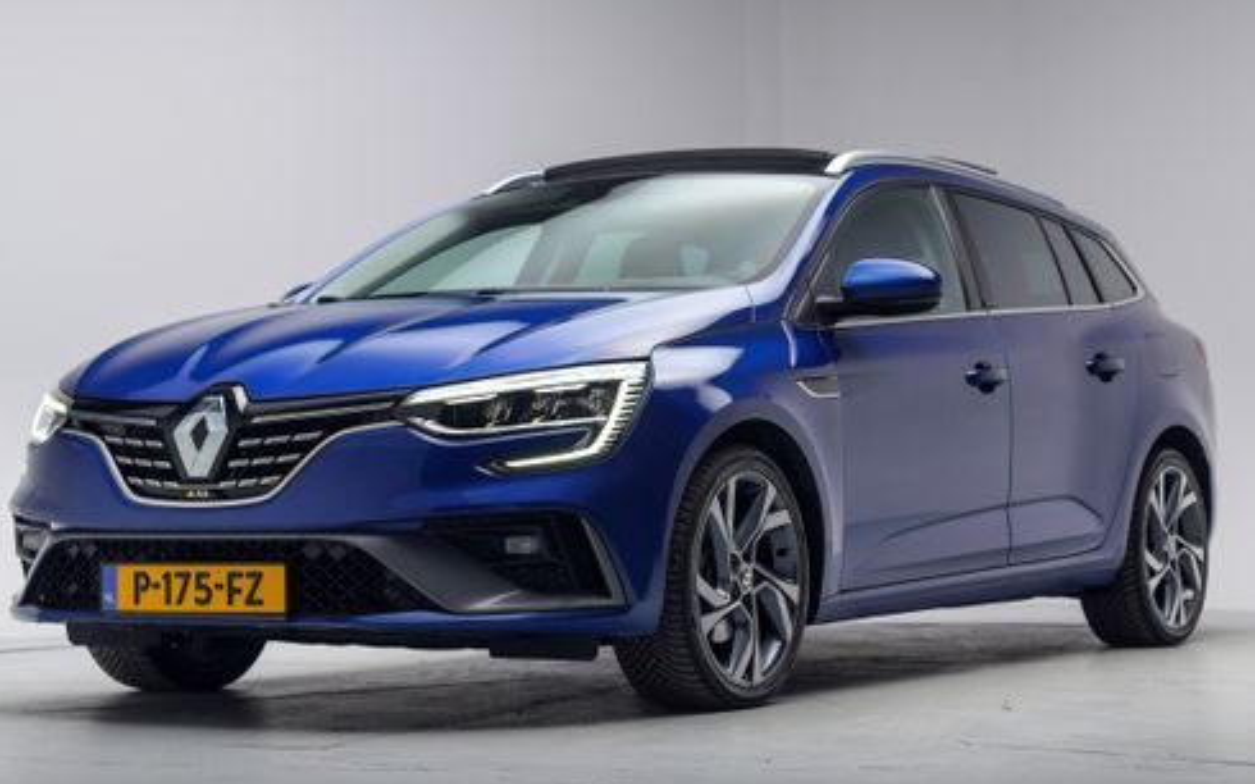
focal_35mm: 52
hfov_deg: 38.9
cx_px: 617
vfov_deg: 24.9
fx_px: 1778
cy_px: 401
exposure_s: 1/13
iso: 100
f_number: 4
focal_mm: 50
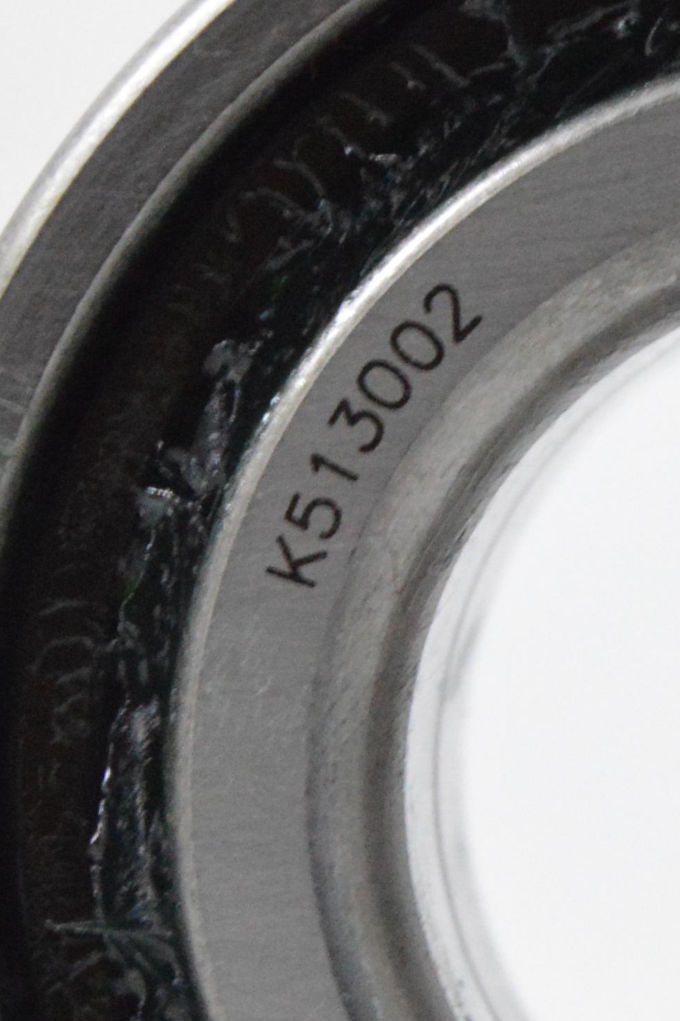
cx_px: 912
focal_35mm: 492
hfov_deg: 2.8
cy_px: 605
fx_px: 13942
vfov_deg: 4.2
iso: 3200
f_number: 7.1
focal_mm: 80
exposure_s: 1/100
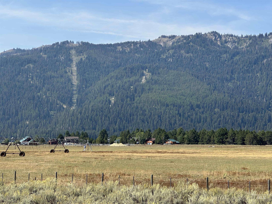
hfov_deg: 25.3
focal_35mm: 77
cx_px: 136
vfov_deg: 19.1
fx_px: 605
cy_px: 102
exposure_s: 1/669
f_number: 2.8
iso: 32
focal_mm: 9
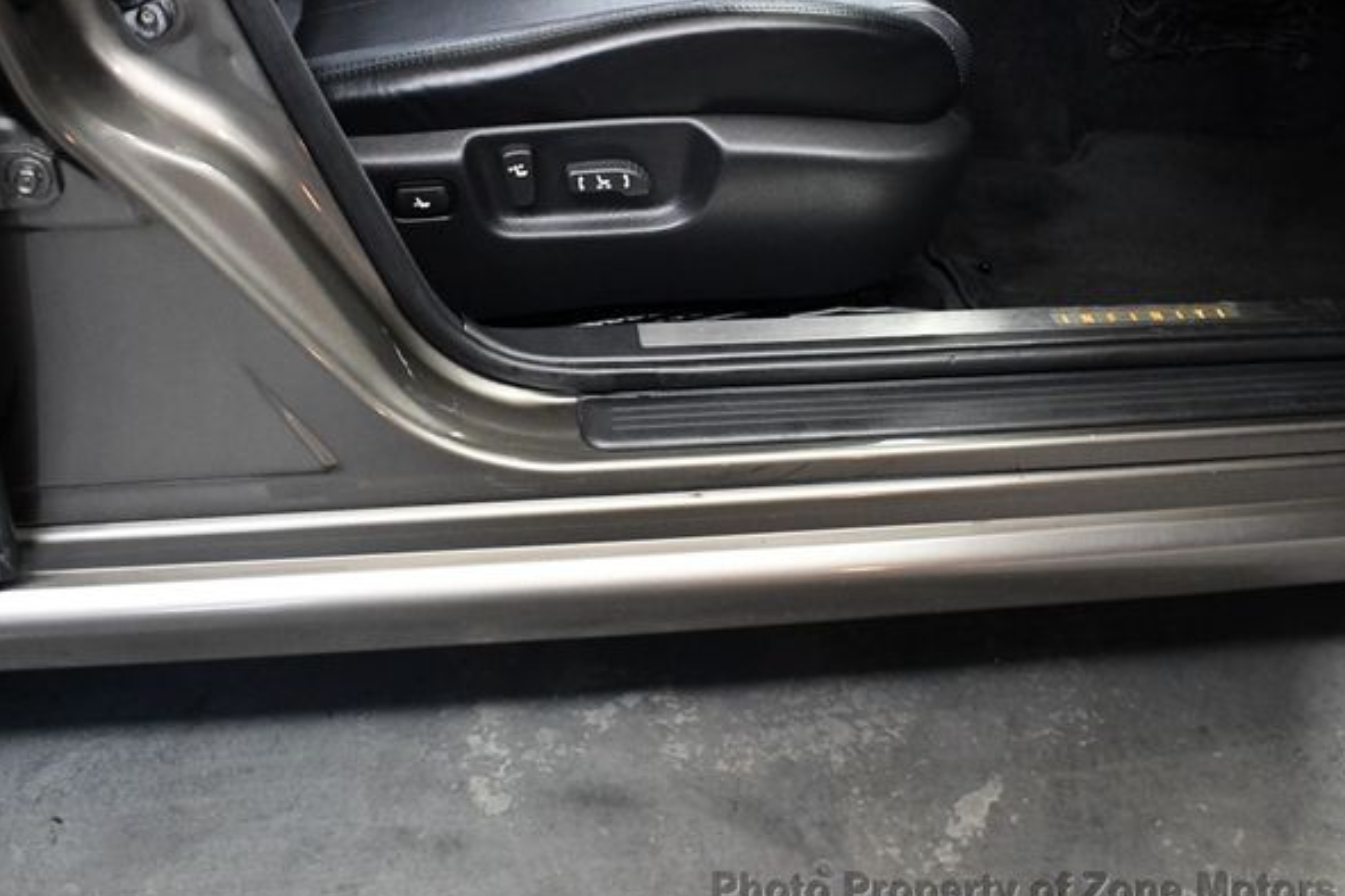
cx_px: 685
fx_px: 1457
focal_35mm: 39
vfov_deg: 34.2
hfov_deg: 49.6
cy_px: 448
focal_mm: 18
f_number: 3.5
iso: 3200
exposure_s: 1/100
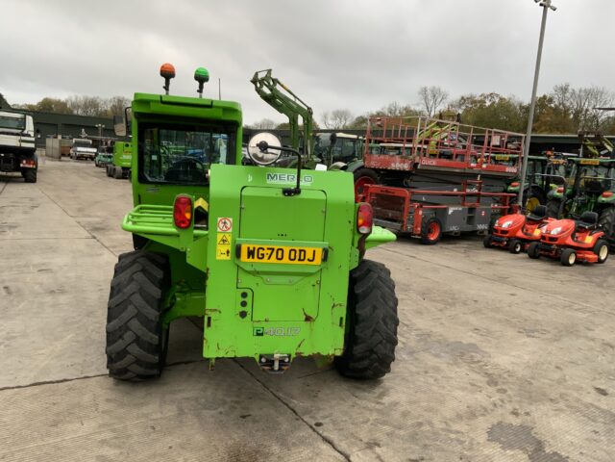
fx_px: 515
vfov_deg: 48.2
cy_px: 231
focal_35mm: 29
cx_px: 308
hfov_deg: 61.7
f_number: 1.8
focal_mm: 3
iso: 64
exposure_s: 1/122
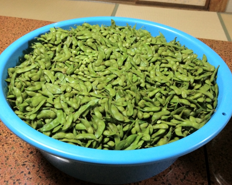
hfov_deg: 49.0
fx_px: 254
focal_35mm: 37
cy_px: 93
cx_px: 107
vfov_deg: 40.1
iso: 250
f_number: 2.4
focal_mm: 4.28
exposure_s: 1/20
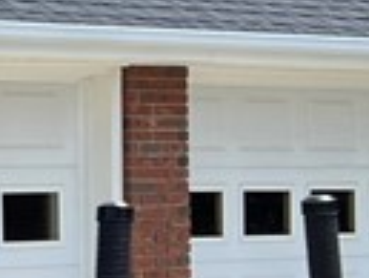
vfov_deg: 7.2
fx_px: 2198
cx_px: -758
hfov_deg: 8.1
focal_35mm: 206
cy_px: 195
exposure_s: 1/2123
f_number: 1.5
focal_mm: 5.7
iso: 50
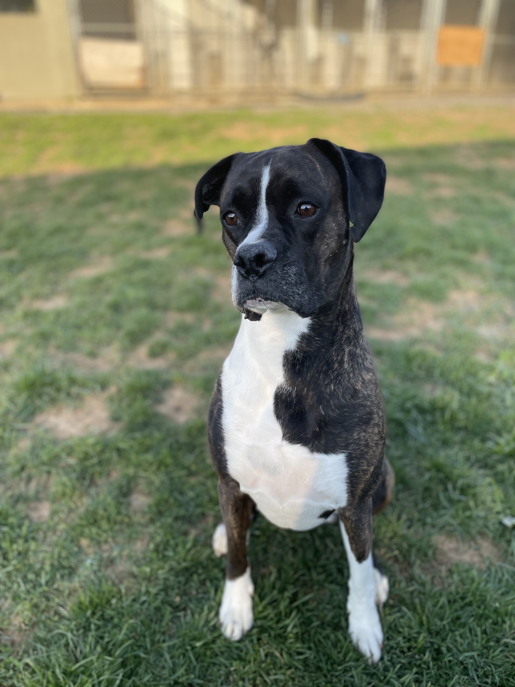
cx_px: 258
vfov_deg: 67.3
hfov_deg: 53.1
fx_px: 516
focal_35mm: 26
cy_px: 344
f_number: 1.6
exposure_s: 1/596
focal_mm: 4.2
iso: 50
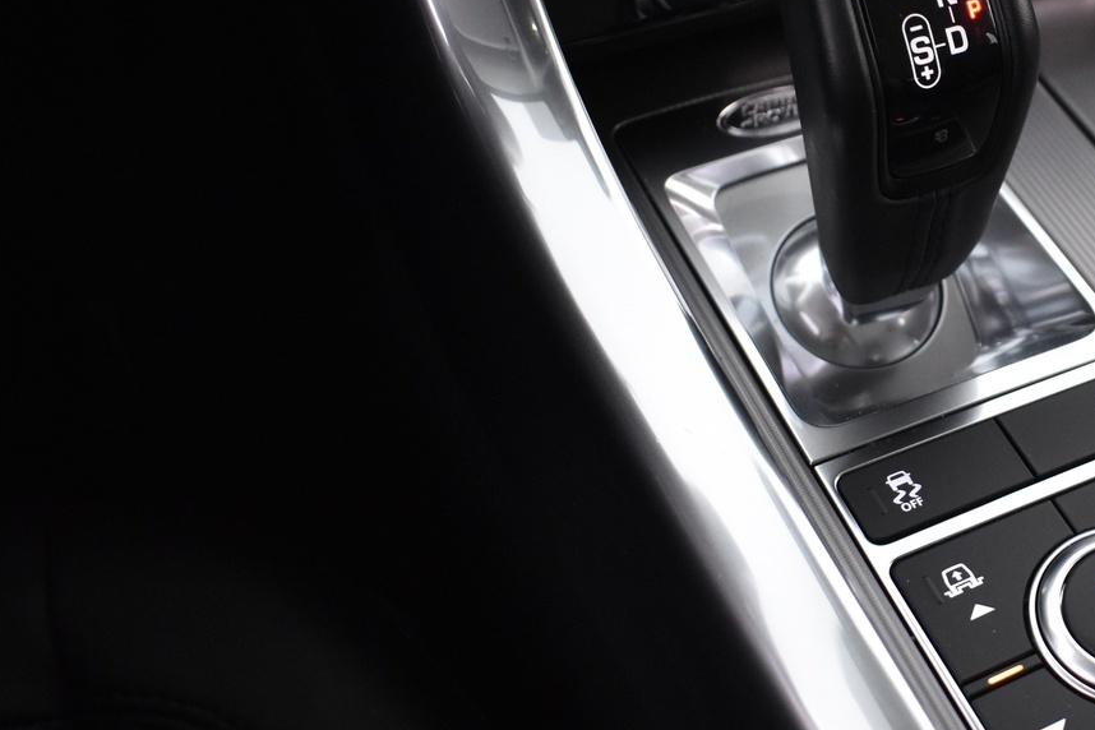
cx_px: 1025
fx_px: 1551
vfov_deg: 26.5
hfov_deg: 36.0
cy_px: 368
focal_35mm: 51
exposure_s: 1/30
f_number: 3.5
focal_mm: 18
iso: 1800
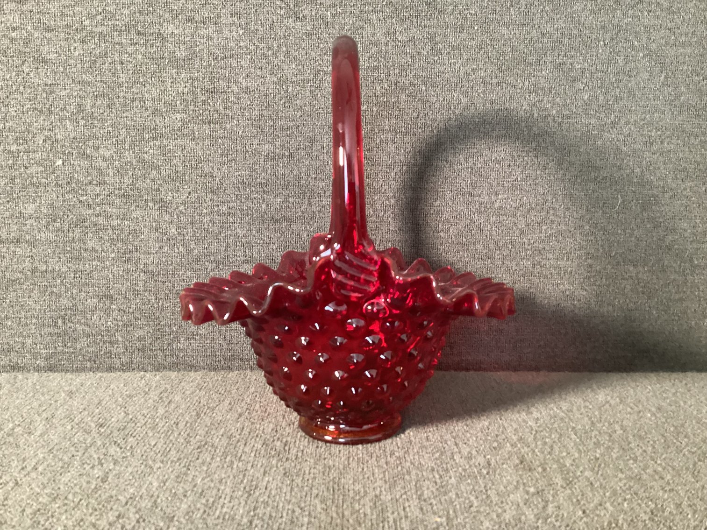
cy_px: 265
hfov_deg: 58.3
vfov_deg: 45.4
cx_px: 354
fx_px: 633
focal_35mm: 31
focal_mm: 3.3
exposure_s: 1/30
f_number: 2.4
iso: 500
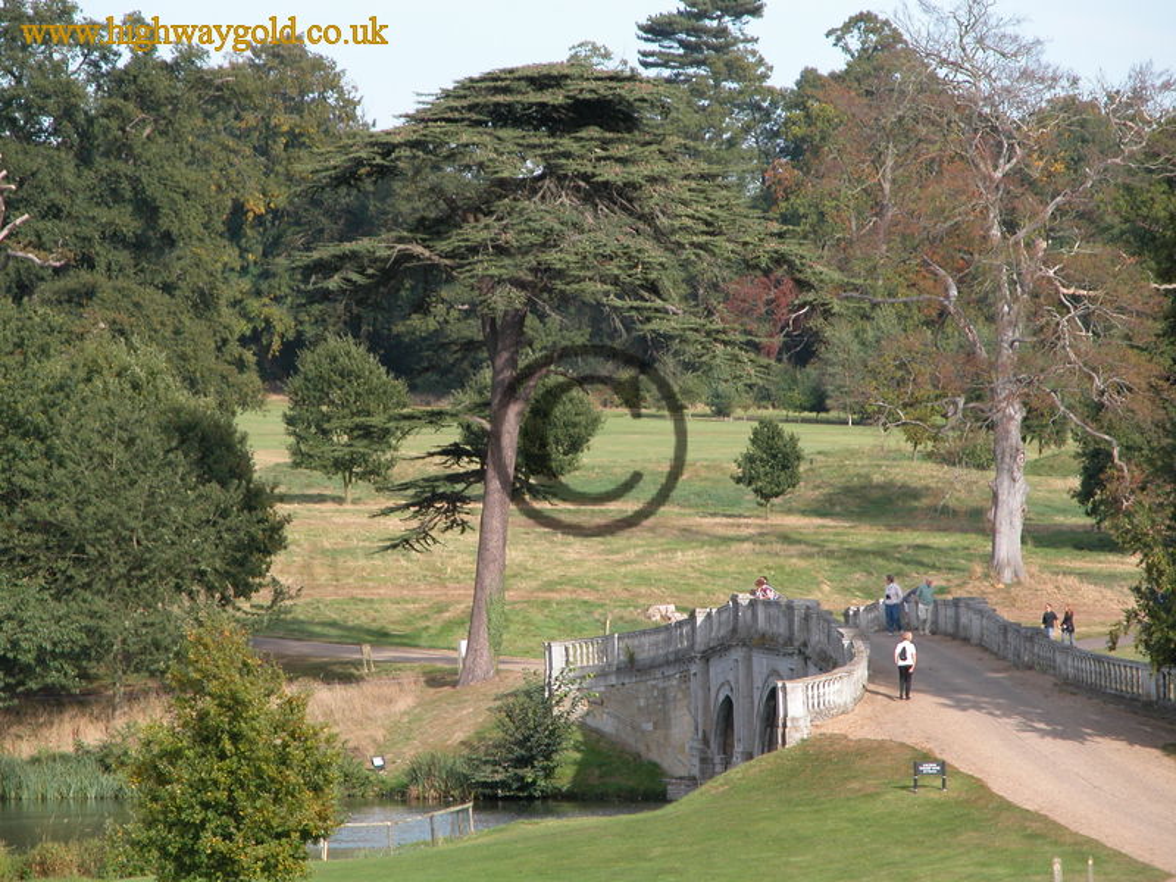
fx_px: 8935
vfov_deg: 5.7
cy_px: 441
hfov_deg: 7.5
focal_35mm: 263
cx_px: 588
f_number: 5.3
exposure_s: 1/242
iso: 100
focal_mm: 67.7
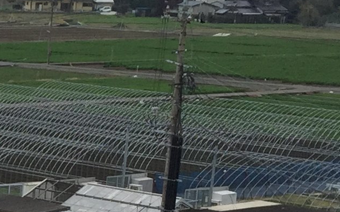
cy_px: 319
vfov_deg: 8.1
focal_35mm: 159
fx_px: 1473
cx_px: -324
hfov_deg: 11.9
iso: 32
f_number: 2.2
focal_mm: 4.15
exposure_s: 1/1582
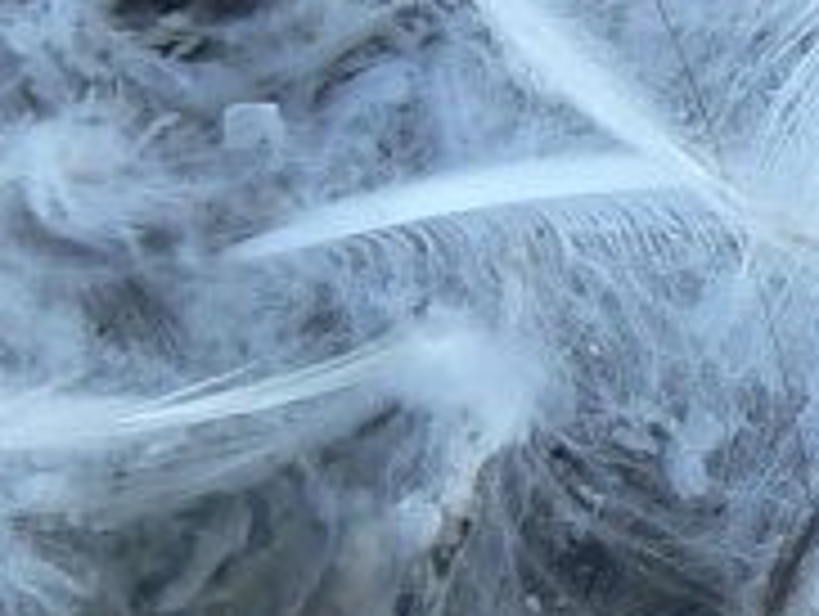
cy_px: 13
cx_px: 83
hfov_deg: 19.4
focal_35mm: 99
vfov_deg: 14.7
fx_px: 2345
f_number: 4
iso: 80
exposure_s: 1/100
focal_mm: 6
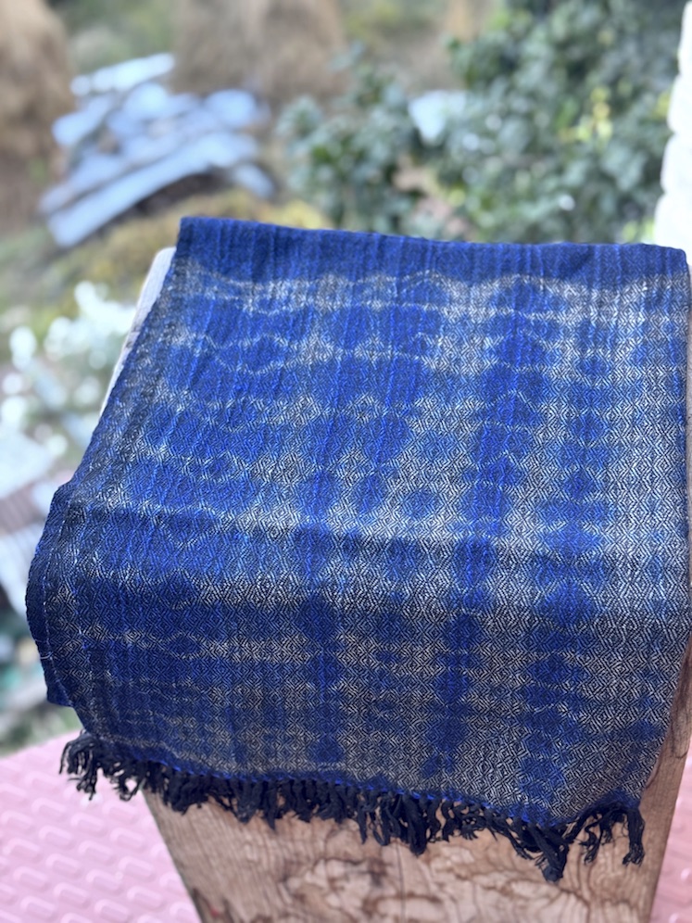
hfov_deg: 30.3
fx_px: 1279
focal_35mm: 48
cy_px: 462
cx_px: 346
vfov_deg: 39.7
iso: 100
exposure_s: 1/67
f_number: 1.78
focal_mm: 6.76
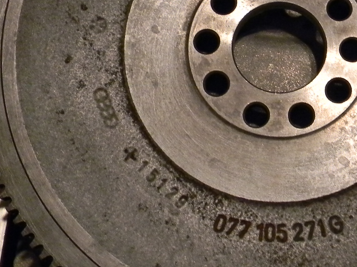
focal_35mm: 90
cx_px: 276
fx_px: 928
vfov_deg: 16.4
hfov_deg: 21.5
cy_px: 84
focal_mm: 6.4
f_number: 3.7
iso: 400
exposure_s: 1/17.8
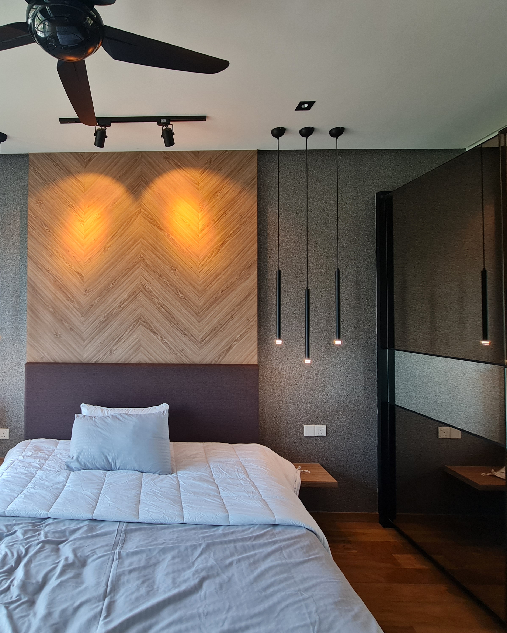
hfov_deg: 73.4
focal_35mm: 17
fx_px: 319
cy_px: 317
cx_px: 149
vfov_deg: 89.6
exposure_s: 1/50
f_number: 2.2
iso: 80
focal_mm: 2.2
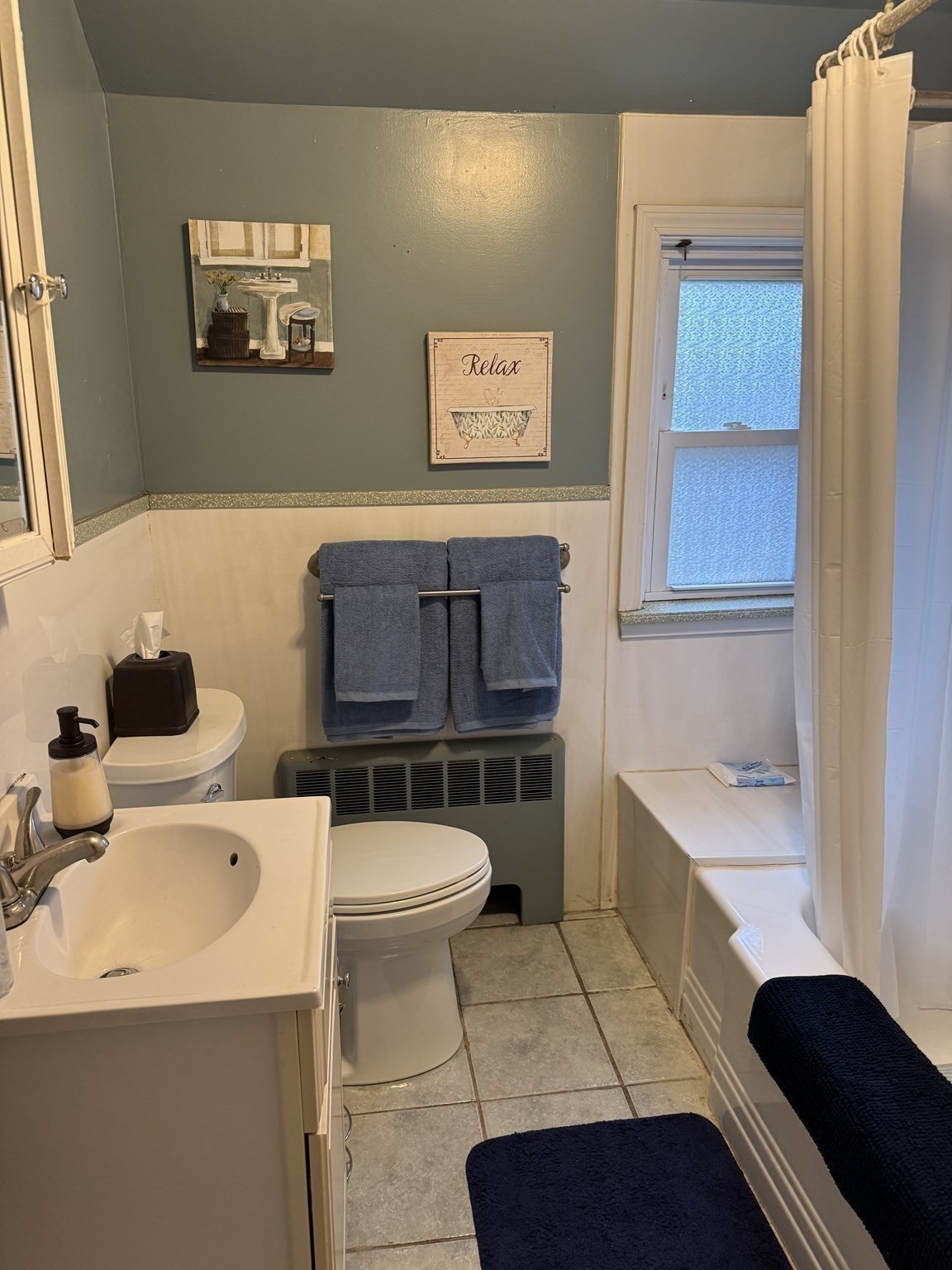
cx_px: 476
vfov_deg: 71.6
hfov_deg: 56.8
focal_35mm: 24
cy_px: 635
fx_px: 880
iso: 200
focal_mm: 6.76
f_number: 1.78
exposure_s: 1/79
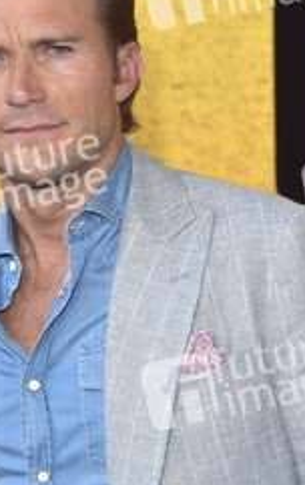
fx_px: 2452
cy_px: 283
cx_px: 63
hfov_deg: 7.1
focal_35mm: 185
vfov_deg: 11.3
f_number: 6.3
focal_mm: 110
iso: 640
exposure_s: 1/250
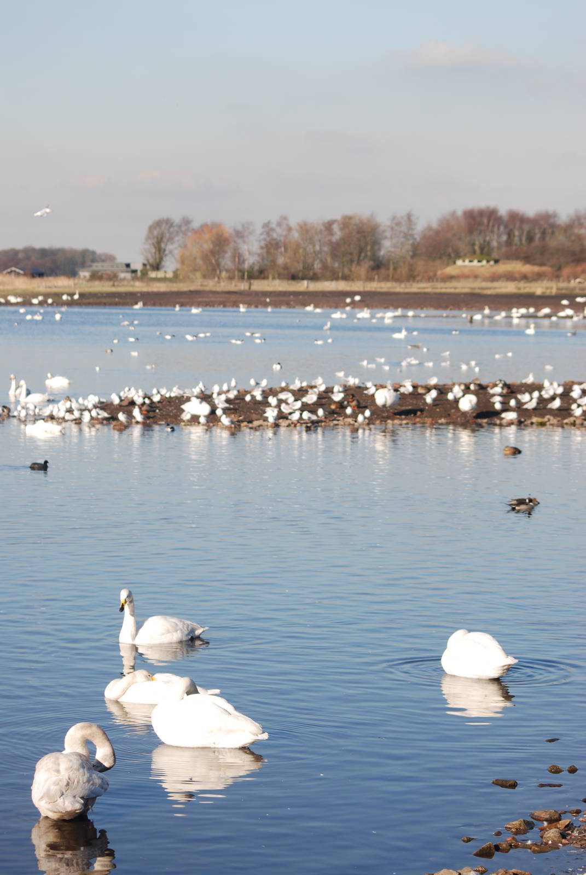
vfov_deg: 19.4
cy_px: 438
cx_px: 293
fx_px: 2556
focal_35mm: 105
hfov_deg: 13.1
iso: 110
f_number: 5.6
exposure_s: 1/500
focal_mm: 70
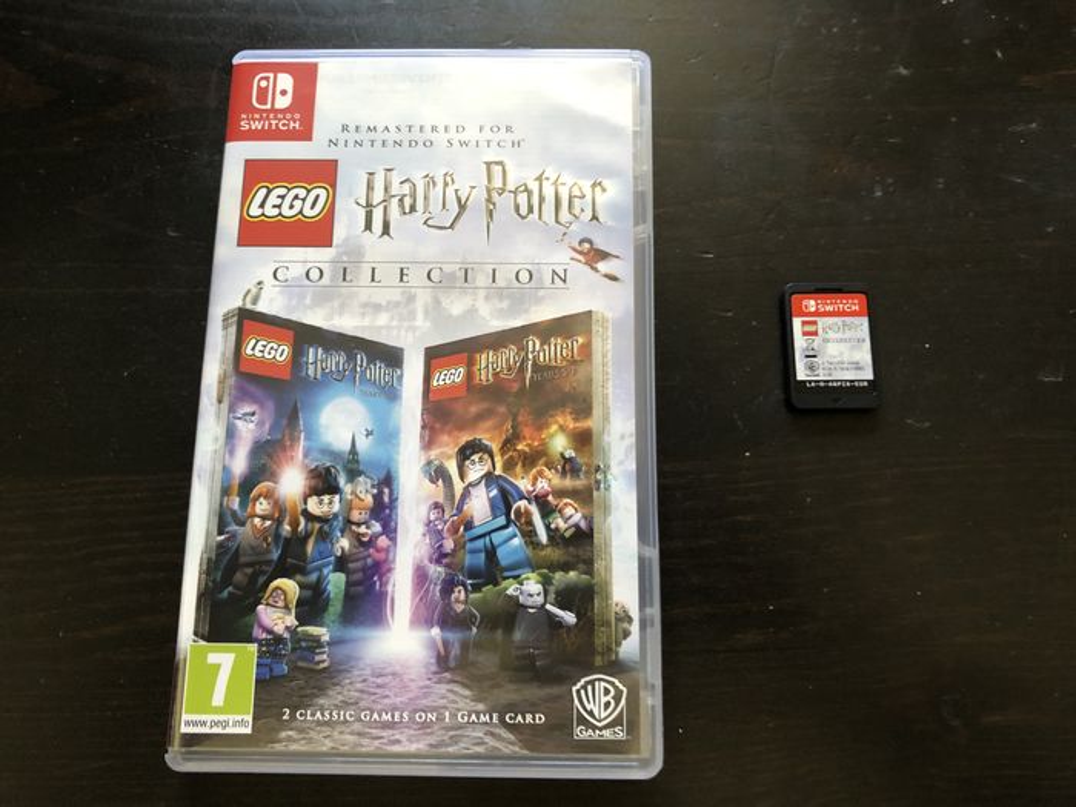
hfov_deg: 63.4
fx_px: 870
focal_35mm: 28
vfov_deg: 49.7
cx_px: 538
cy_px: 404
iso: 80
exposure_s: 1/7
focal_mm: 4
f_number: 1.8
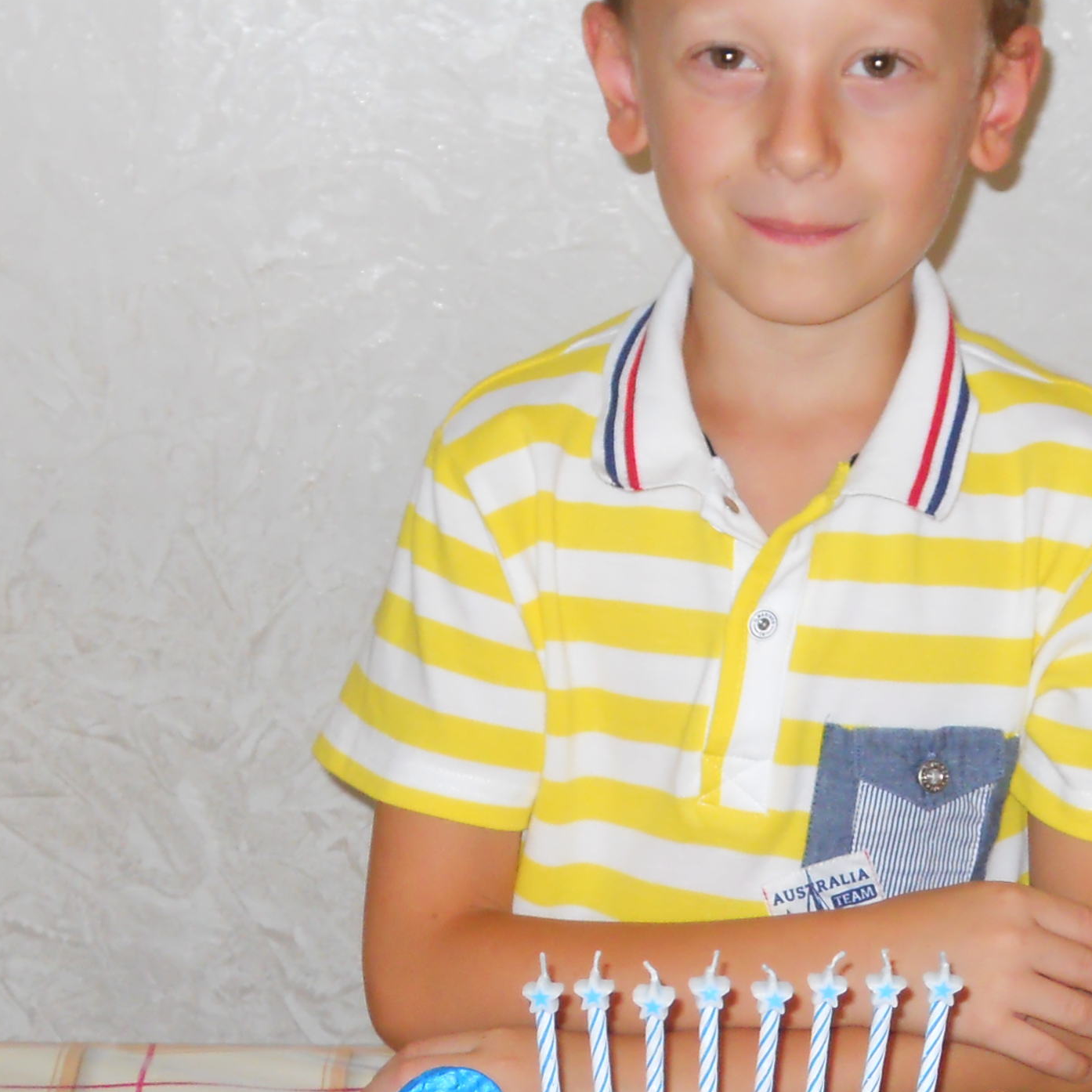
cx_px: 735
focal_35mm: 104
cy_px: 639
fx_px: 3712
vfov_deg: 16.7
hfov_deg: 16.7
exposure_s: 1/30
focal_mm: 7.3
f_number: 3.2
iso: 160
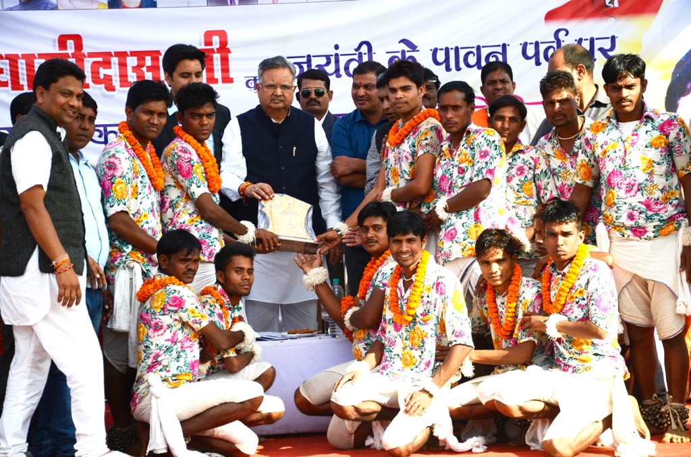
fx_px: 2011
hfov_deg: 19.5
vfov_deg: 13.0
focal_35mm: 105
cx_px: 346
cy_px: 228
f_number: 5.3
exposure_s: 1/400
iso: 100
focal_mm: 70
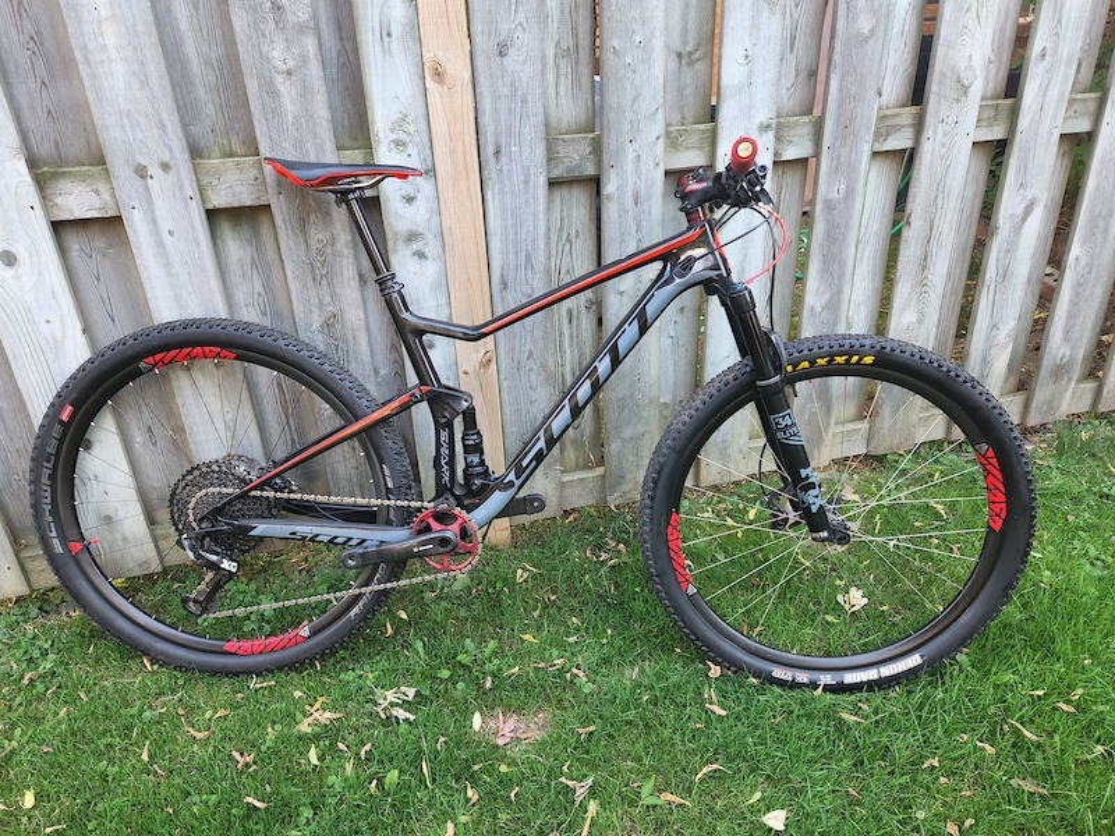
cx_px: 558
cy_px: 418
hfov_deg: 73.9
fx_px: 741
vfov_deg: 58.9
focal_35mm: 23
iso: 200
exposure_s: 1/180
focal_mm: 5.4
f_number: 1.8
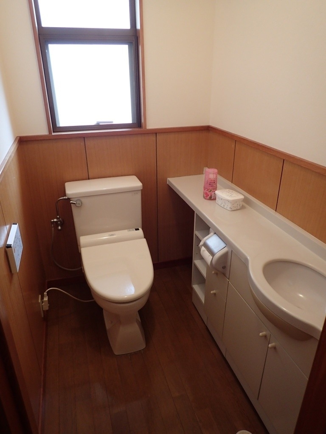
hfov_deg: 54.9
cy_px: 217
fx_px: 314
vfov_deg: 69.4
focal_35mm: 25
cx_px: 163
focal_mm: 4.5
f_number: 2
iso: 200
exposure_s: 1/40
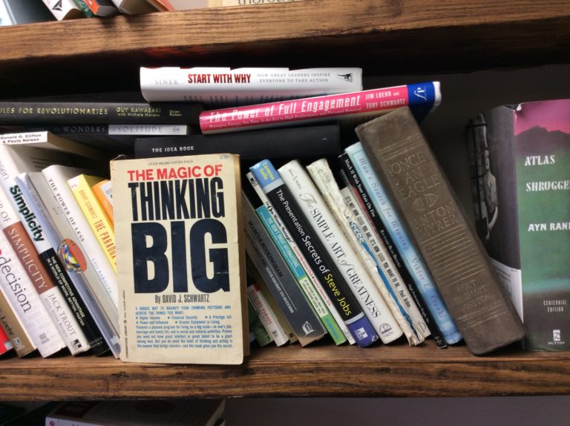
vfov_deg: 42.9
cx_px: 285
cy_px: 213
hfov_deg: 55.4
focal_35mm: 33
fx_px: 543
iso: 40
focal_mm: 3.3
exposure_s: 1/30
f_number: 2.4
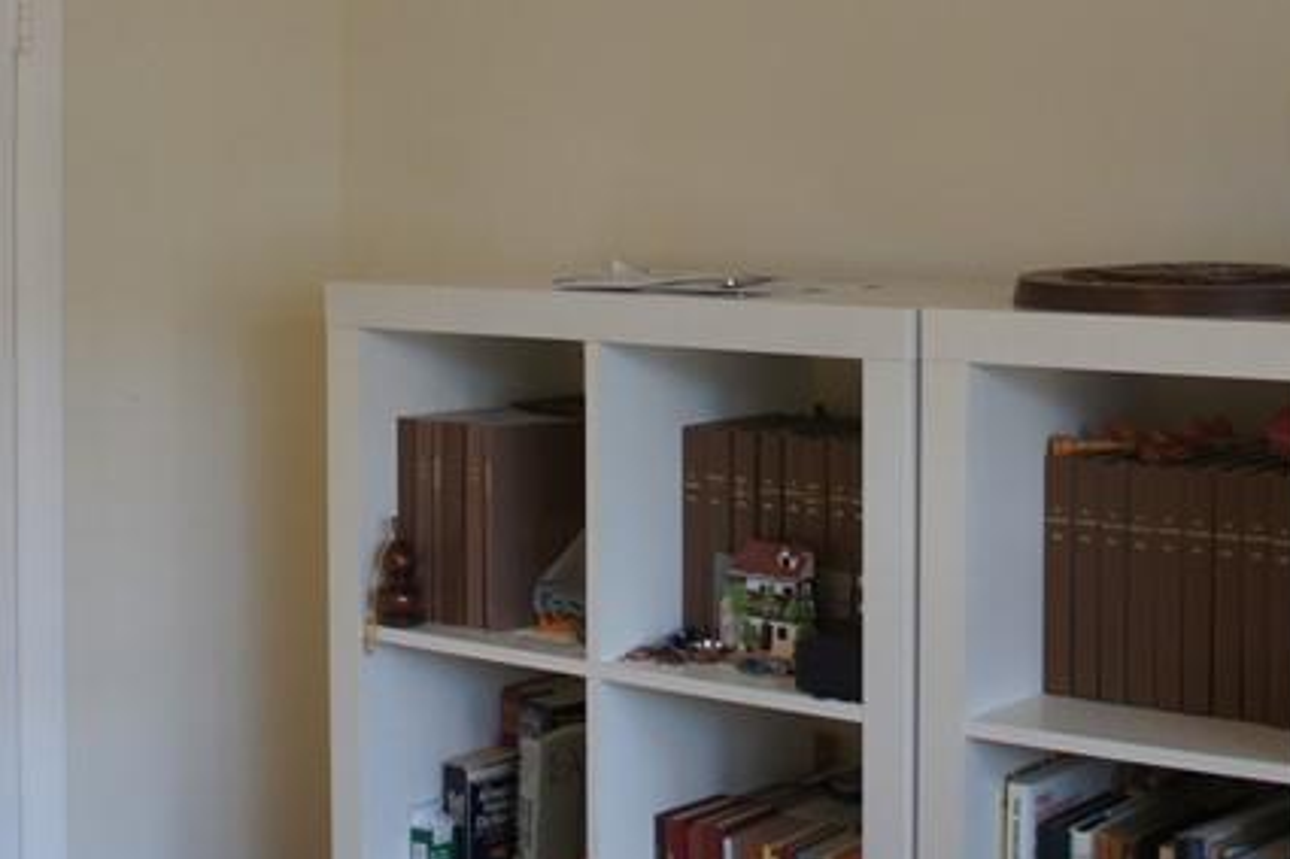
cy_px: 144
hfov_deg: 29.3
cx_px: 648
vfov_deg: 19.5
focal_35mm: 69
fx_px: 2471
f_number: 3.5
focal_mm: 18
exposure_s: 1/30
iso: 250
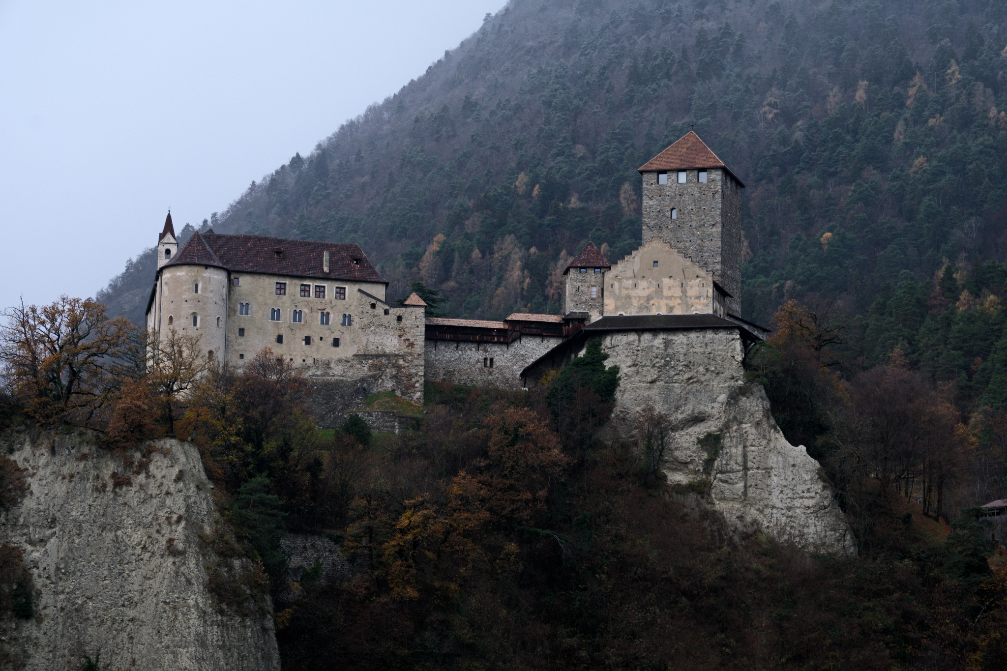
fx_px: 2321
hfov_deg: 24.5
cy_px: 336
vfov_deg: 16.5
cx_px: 504
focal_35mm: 83
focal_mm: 55
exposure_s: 1/40
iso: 200
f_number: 11
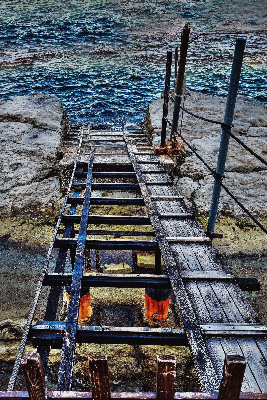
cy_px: 200
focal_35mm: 31
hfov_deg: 42.3
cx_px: 134
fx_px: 345
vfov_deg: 60.3
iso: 640
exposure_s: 1/85
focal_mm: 20.5
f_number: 11
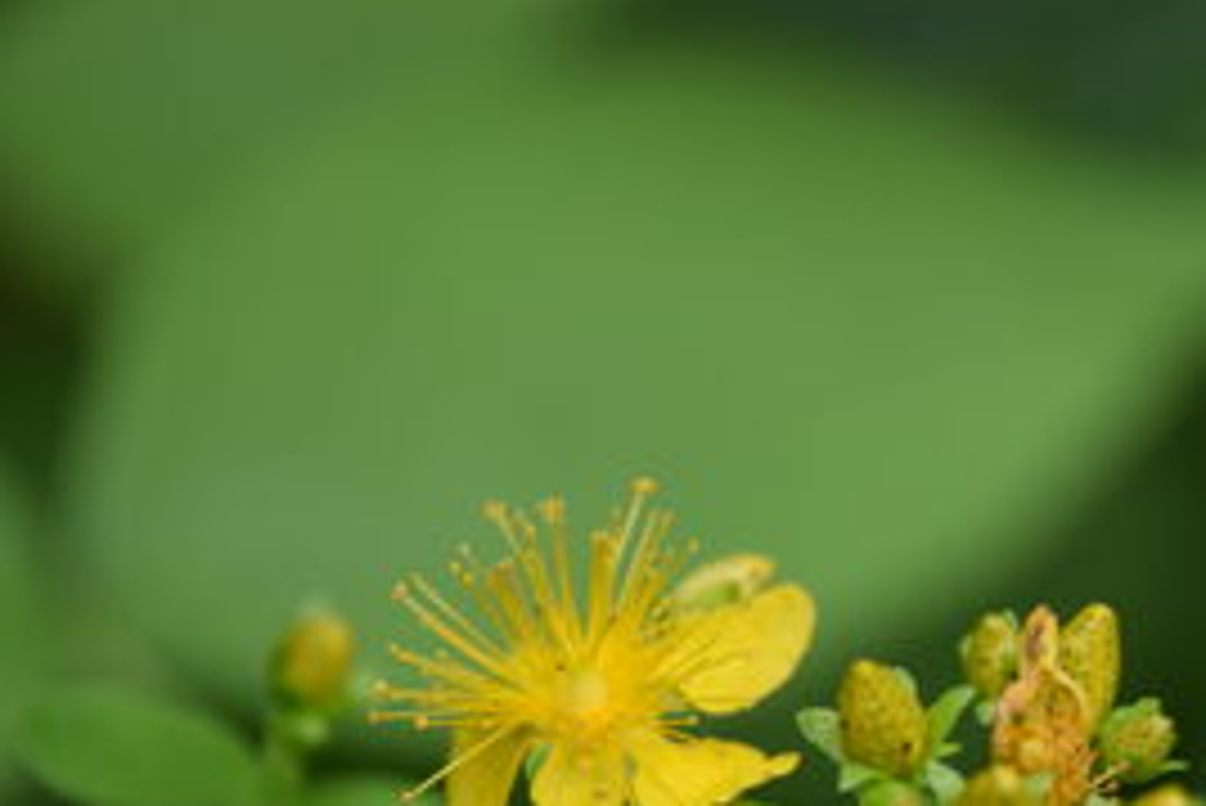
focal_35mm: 303
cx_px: 896
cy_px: 588
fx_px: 10147
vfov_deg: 4.5
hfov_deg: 6.8
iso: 640
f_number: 6
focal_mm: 135
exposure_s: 1/80
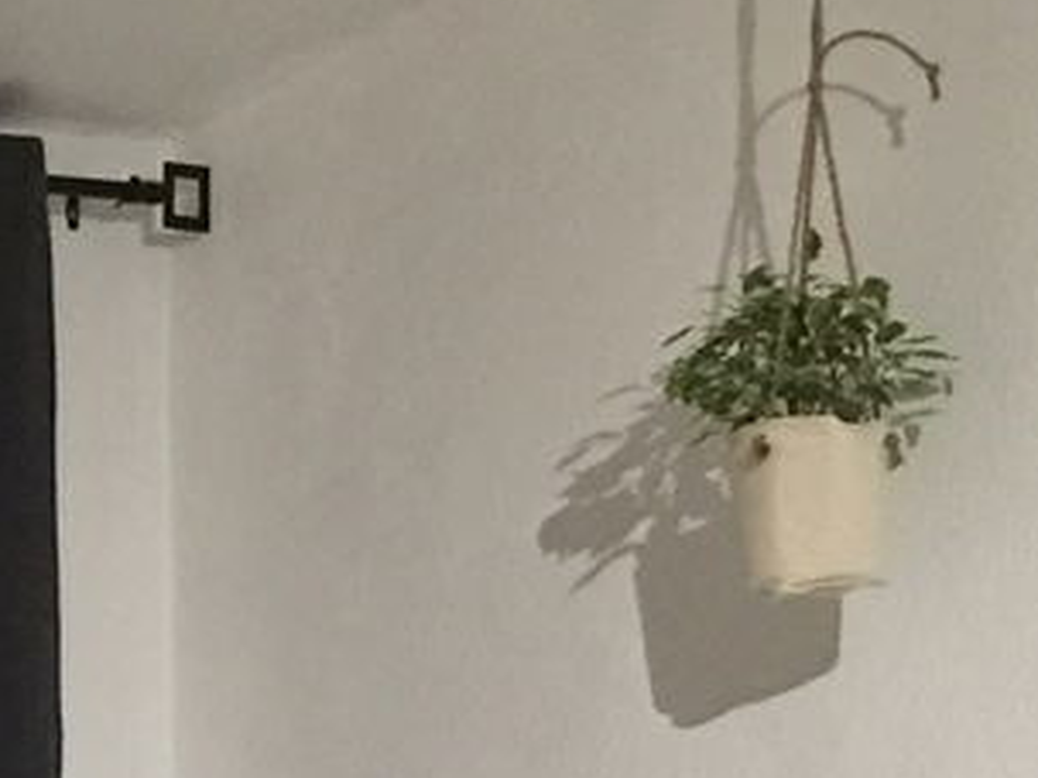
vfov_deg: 9.2
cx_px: -500
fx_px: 4586
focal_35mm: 153
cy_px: 1426
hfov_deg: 12.3
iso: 125
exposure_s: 1/8
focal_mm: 4.15
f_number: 2.2
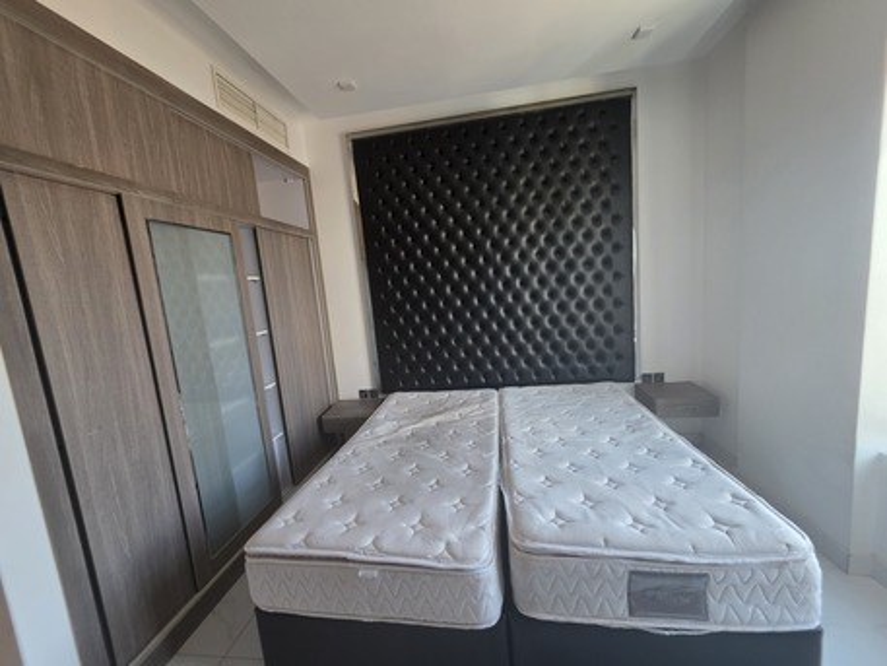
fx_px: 333
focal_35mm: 13
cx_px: 444
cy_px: 333
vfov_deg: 89.9
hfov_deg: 106.2
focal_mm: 2.2
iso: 200
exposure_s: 1/50
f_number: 1.9
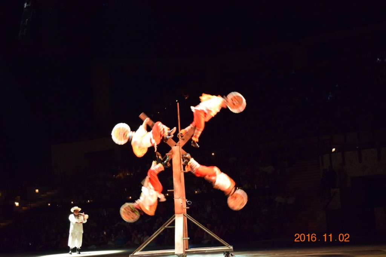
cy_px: 128
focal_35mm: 63
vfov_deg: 21.6
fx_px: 675
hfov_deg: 31.9
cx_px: 193
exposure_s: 1/40
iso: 6400
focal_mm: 42
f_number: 5
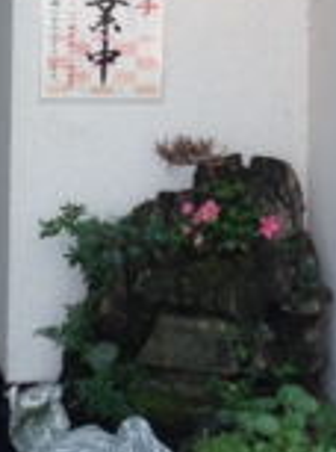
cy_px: -92
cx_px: 21
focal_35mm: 173
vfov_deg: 11.2
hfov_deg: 8.5
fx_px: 2248
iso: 50
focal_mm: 4.12
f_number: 2.4
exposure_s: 1/137
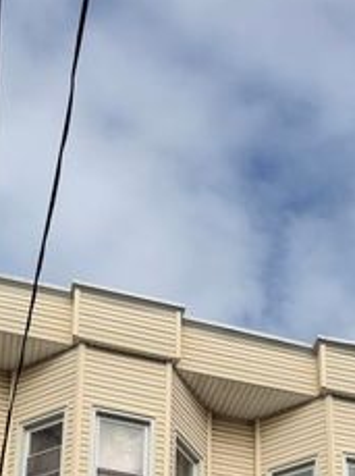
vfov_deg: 23.3
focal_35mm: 70
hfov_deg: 20.9
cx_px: 233
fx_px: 960
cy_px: 679
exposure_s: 1/5714
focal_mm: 6.76
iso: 80
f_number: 1.78
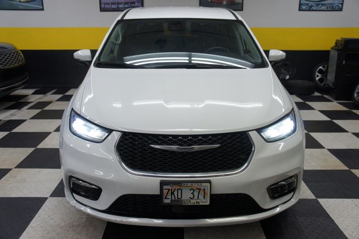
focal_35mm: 33
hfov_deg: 57.2
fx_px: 329
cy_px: 120
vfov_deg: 39.9
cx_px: 180
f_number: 4.5
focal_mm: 22
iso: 200
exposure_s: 1/50
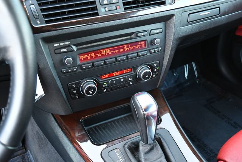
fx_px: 242
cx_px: 121
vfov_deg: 36.9
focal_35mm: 36
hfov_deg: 53.1
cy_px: 81
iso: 2000
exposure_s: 1/125
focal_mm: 18
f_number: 3.5
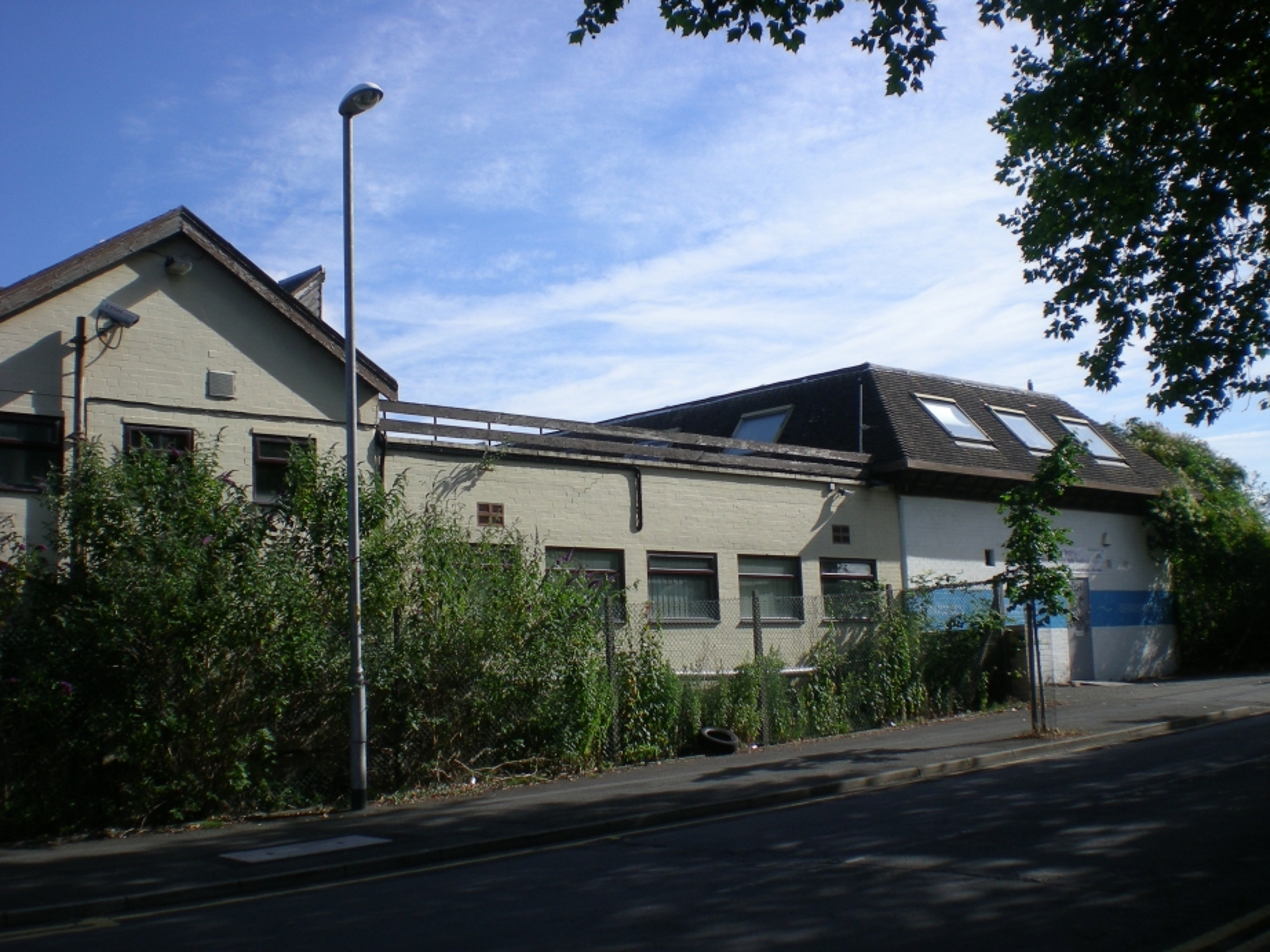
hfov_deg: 49.0
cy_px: 476
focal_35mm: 38
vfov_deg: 37.7
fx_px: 1394
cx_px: 635
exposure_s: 1/432
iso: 50
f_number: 4.6
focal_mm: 6.3
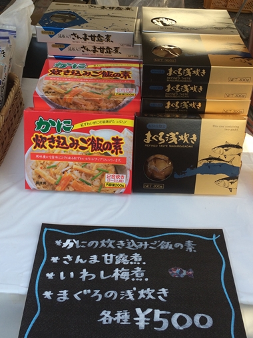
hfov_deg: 48.2
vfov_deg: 61.7
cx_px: 126
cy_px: 169
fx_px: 283
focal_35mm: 29
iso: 32
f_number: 2.2
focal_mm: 4.15
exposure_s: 1/232
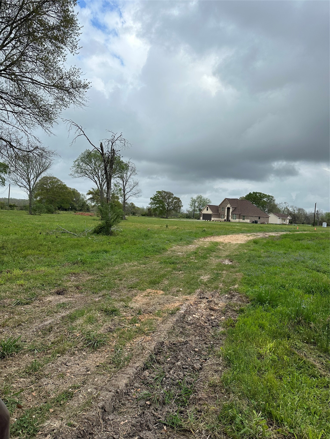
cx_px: 165
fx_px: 305
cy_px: 220
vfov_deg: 71.6
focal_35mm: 24
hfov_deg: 56.8
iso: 80
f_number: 1.78
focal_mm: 6.86
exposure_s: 1/2591
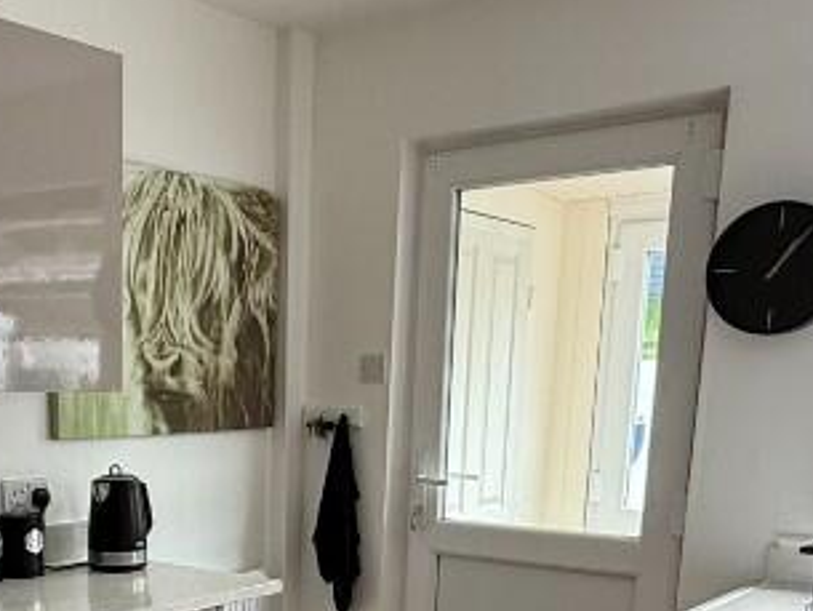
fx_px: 1104
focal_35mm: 47
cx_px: 216
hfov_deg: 39.5
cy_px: 619
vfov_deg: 28.8
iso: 160
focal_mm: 2.22
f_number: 2.2
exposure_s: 1/99
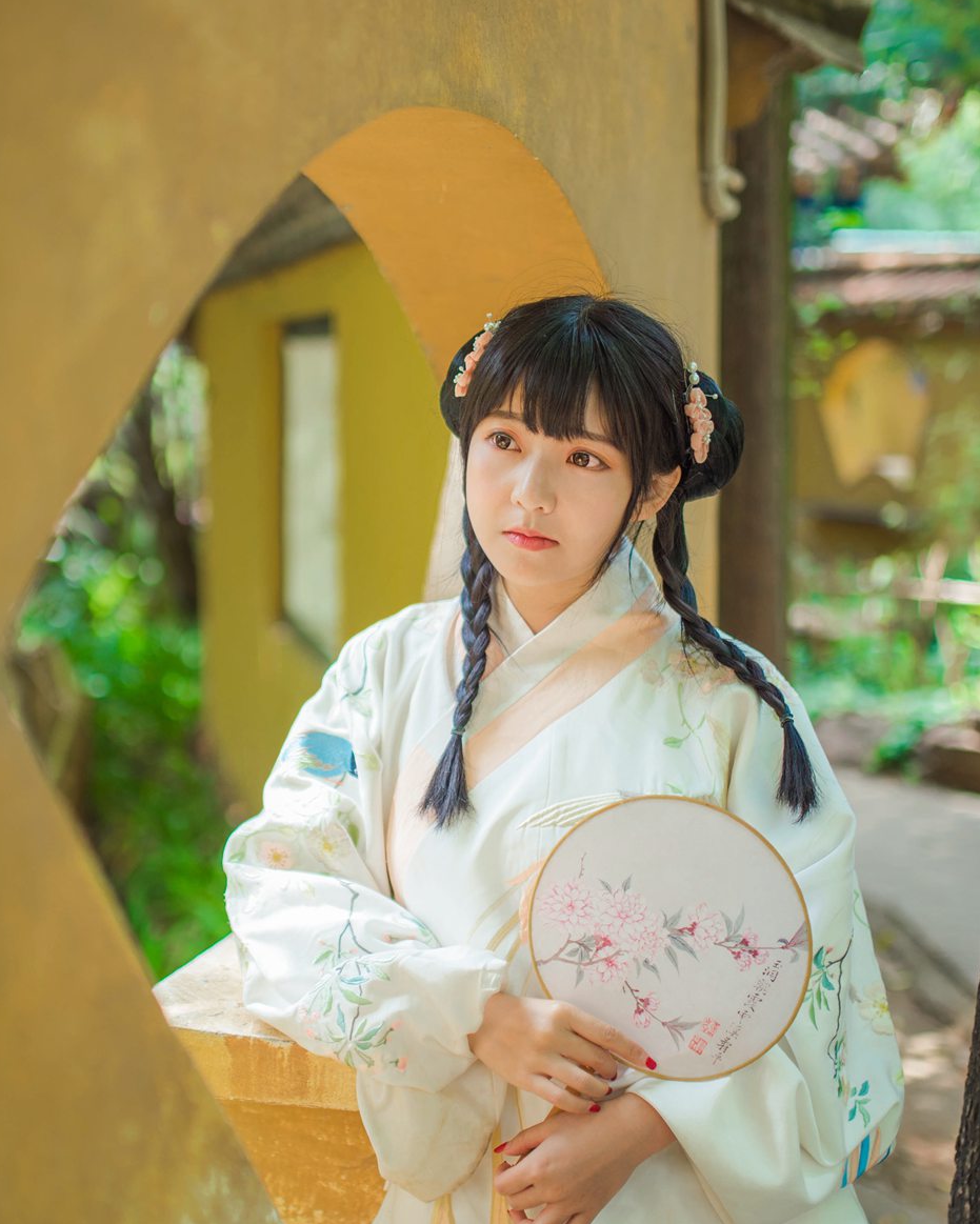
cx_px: 368
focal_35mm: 55
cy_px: 584
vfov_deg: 34.1
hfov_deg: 27.5
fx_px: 1993
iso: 100
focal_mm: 35
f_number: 1.4
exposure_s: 1/400
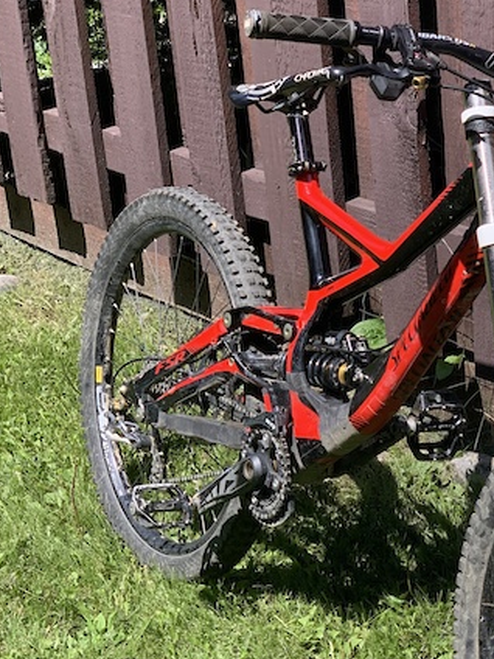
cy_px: 465
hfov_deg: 15.0
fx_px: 1865
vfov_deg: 19.9
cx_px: 429
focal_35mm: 98
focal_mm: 6
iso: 16
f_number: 2.4
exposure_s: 1/457
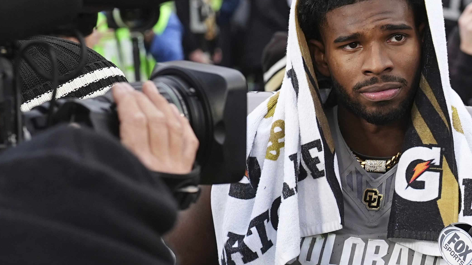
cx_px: 554
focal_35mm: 150
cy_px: 274
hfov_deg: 13.9
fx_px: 1877
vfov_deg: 8.0
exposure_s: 1/640
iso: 400
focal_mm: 50
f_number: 3.5
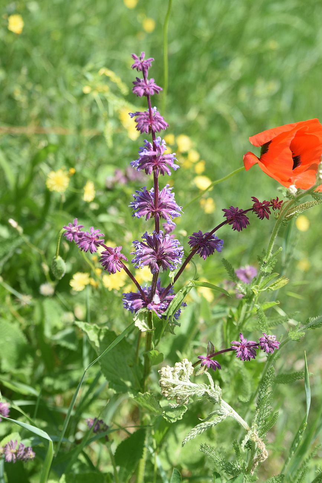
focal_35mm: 50
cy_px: 242
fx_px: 671
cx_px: 161
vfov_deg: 39.6
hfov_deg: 27.0
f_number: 6.3
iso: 125
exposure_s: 1/320
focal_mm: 50
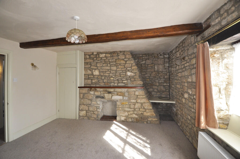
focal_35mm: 15
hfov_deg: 100.5
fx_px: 100
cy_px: 80
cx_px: 120
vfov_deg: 77.2
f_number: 3.5
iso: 400
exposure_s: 1/125
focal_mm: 10
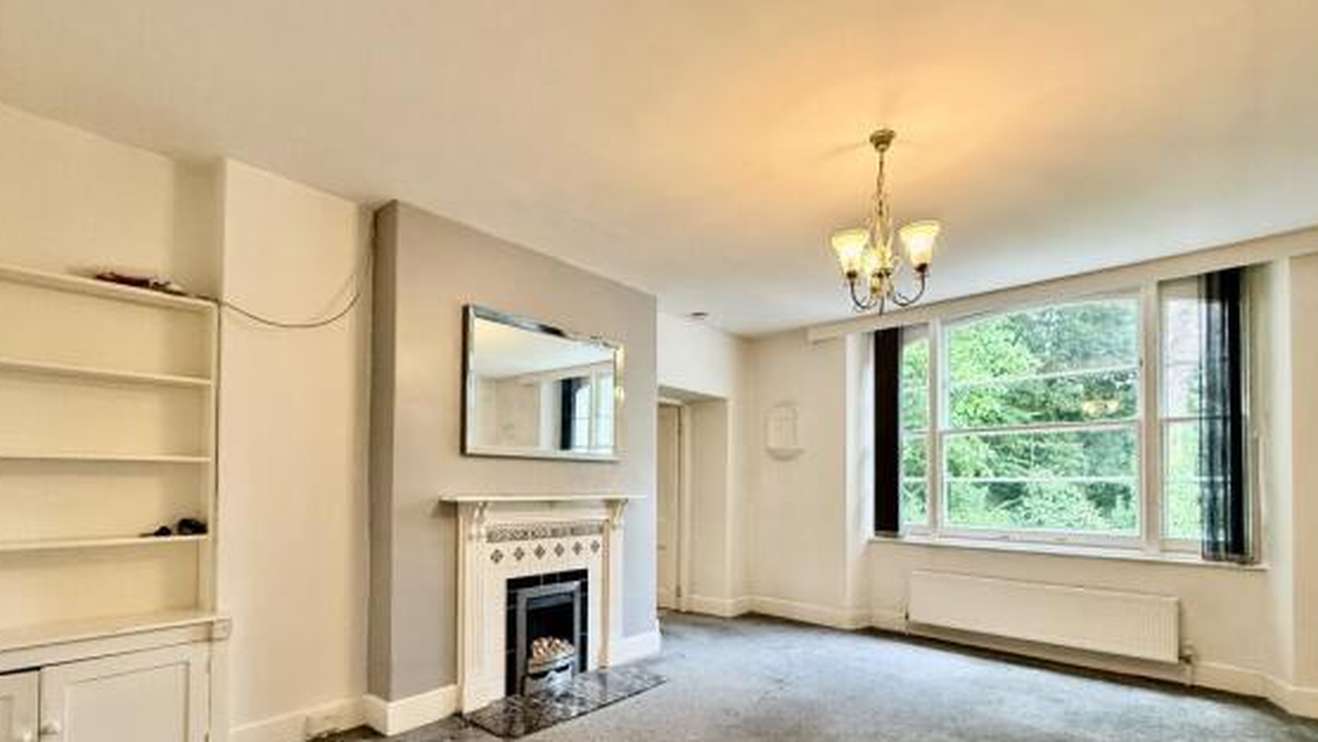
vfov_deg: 66.0
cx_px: 636
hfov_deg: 99.3
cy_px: 471
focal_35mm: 16
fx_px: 559
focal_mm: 2.22
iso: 320
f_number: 2.2
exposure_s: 1/50
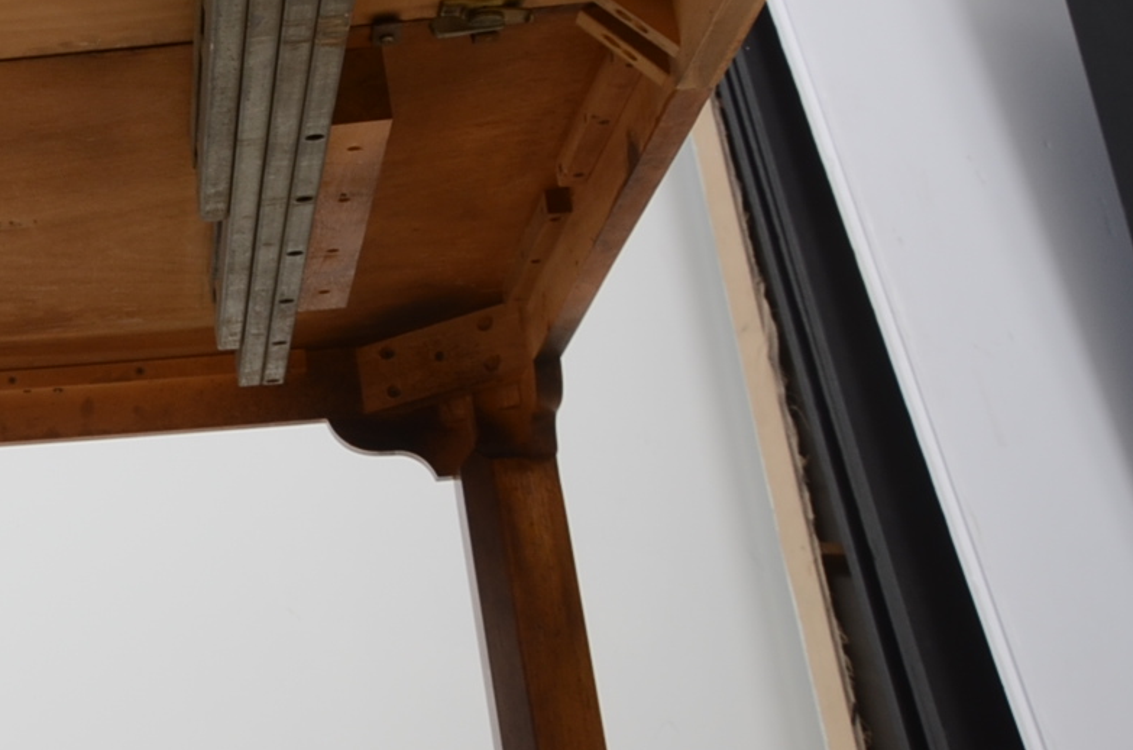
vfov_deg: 14.8
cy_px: -378
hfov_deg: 20.9
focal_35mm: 85
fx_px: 2669
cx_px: -489
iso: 125
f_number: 9
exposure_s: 1/125
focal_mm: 18
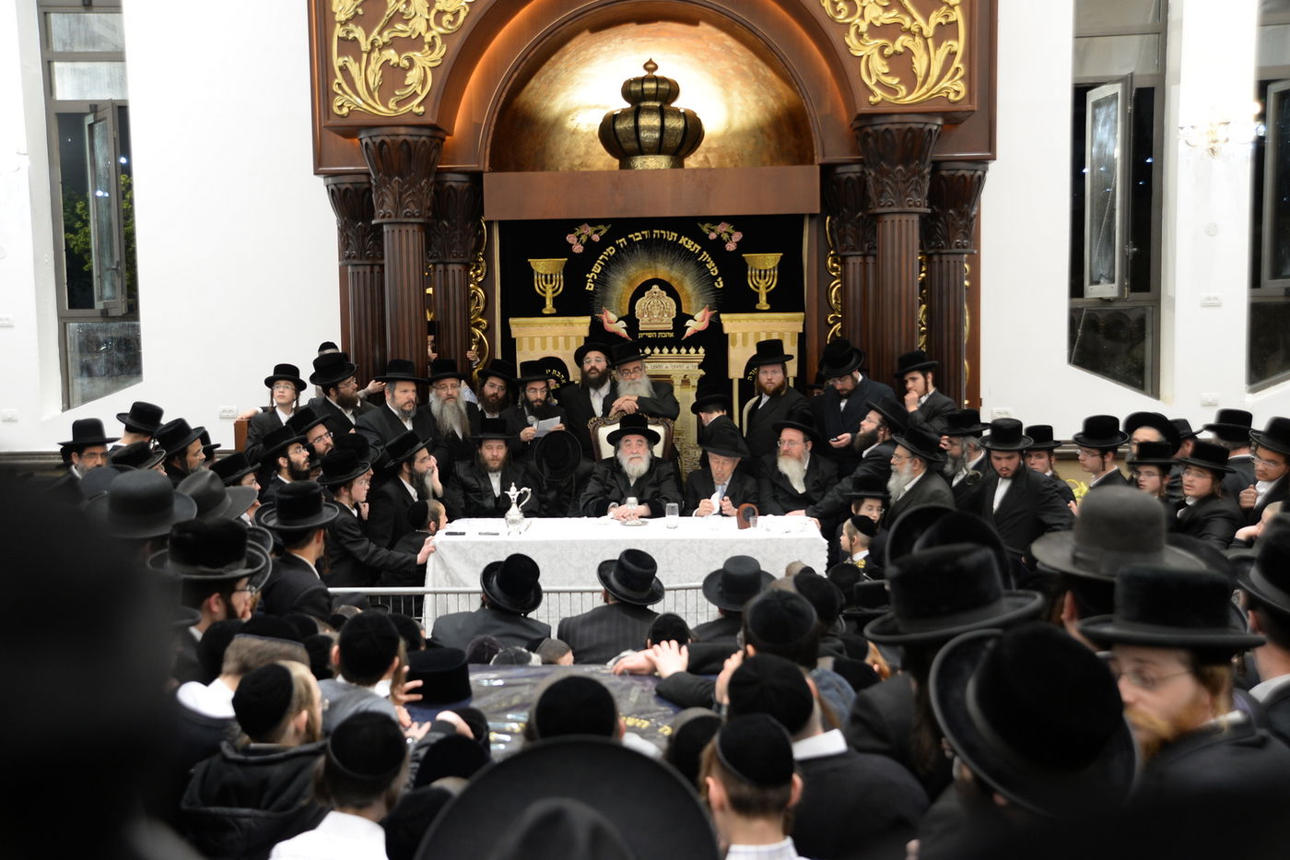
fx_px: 1433
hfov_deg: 48.5
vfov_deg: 33.4
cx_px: 645
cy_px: 430
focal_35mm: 40
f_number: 4
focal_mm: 40
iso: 800
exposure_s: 1/80
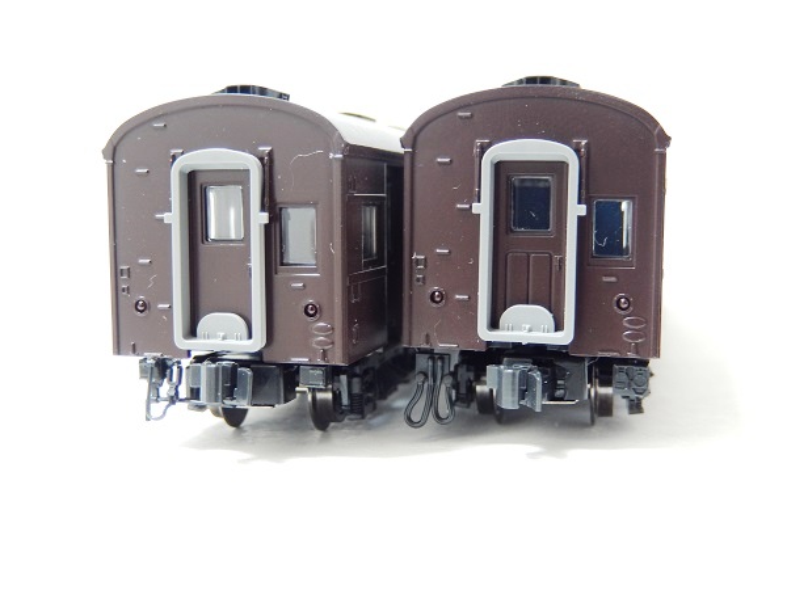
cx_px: 394
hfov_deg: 42.1
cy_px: 295
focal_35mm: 45
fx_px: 1023
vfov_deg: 32.2
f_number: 4.3
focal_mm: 8.1
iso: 200
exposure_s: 1
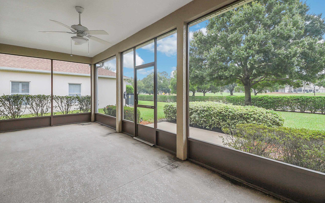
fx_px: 142
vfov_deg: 71.2
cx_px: 169
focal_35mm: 16
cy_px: 98
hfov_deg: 97.8
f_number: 9
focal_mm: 10
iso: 320
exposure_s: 1/13
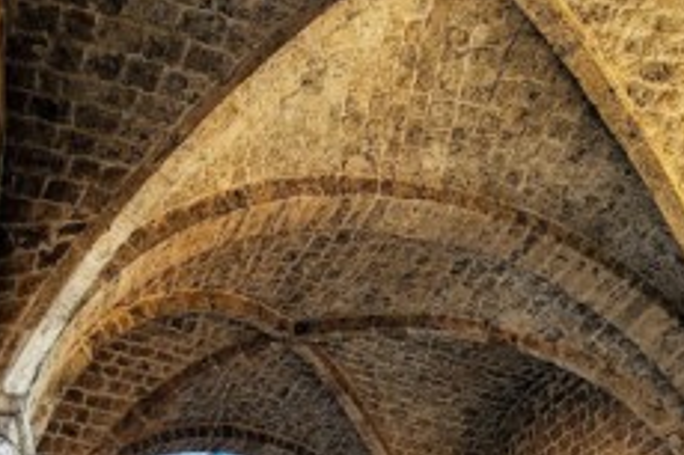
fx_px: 892
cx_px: 357
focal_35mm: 47
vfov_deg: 27.1
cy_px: 449
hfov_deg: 41.9
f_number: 2.2
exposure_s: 1/60
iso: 64
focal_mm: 2.2
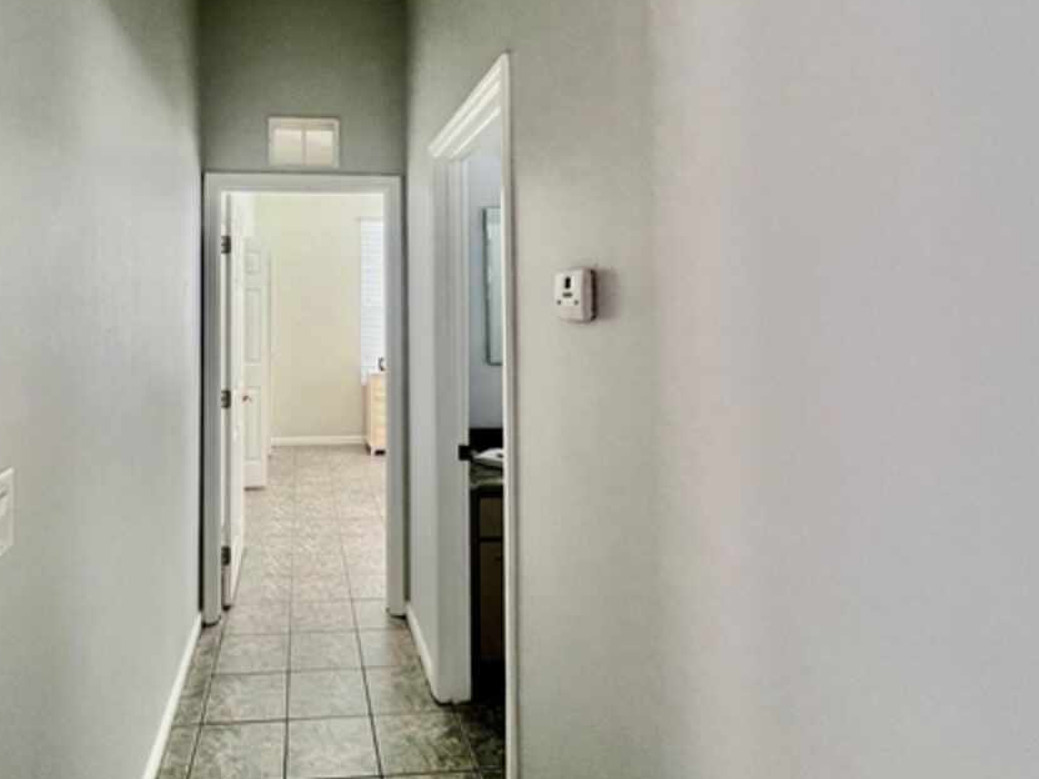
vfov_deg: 64.9
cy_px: 286
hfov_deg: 79.5
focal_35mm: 20
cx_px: 361
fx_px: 600
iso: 200
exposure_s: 1/120
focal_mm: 1.57
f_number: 1.8
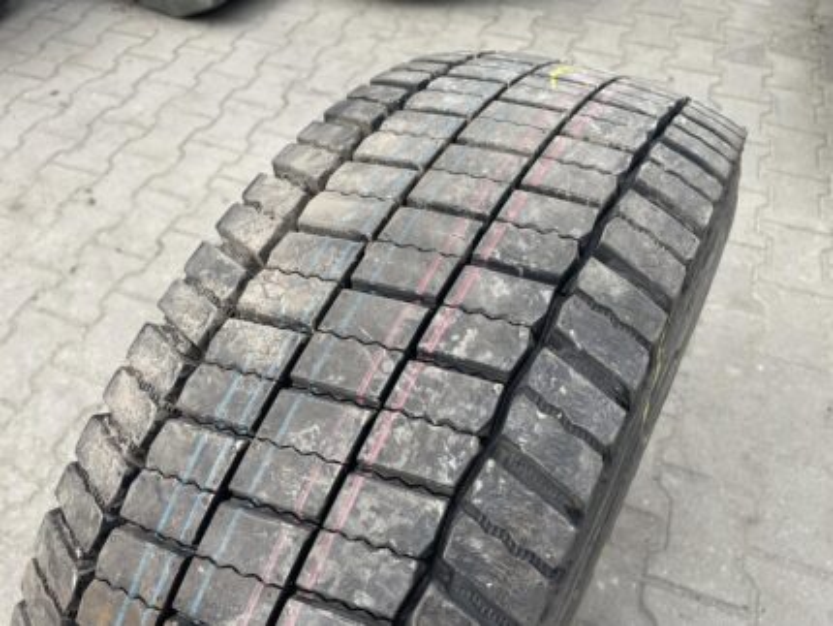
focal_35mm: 26
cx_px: 416
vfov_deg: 53.1
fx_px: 626
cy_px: 313
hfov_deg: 67.3
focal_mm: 4.2
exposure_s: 1/875
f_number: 1.6
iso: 32
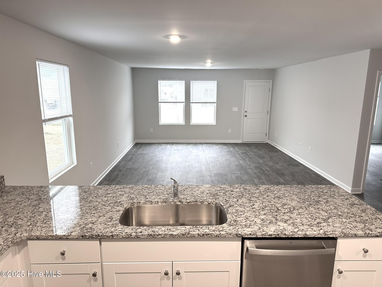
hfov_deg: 71.6
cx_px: 191
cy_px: 144
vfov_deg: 56.8
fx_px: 265
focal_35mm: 24
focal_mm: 6.86
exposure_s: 1/60
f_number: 1.78
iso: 125
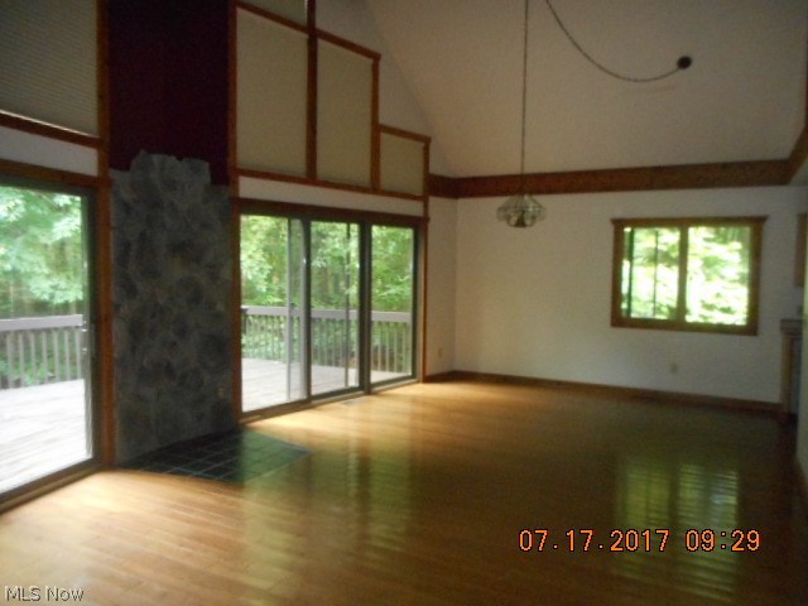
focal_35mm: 25
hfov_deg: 69.4
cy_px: 303
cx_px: 404
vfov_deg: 54.9
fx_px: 584
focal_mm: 4.5
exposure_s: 1/25
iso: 800
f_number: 3.7
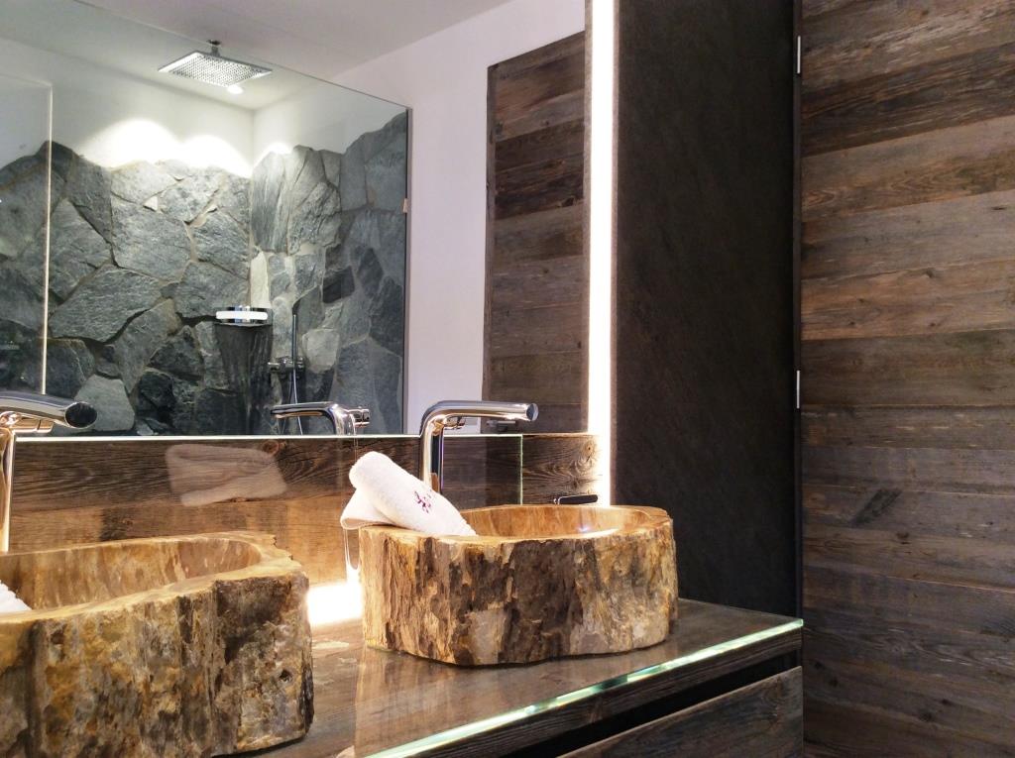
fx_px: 937
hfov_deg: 56.9
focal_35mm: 32
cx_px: 508
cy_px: 379
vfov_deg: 44.1
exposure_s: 1/24
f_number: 2.4
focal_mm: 3.3
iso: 50
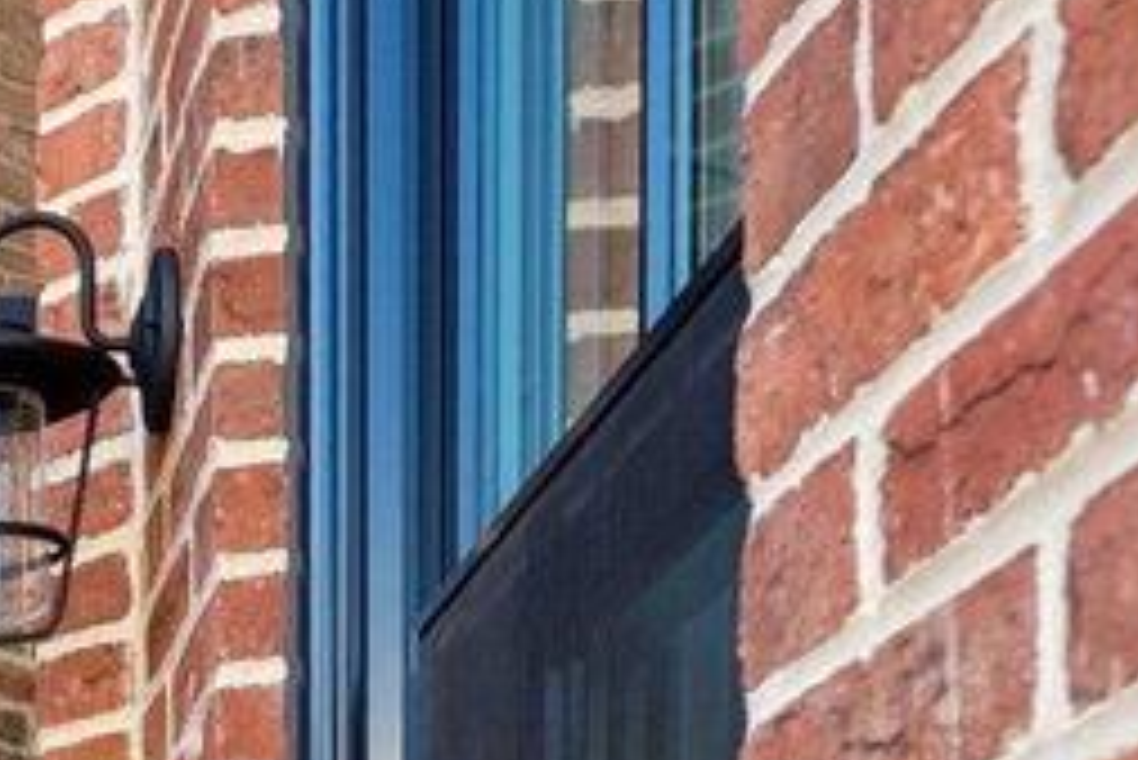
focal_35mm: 91
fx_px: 2878
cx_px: -963
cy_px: 1554
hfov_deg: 17.6
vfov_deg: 12.9
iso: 250
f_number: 4
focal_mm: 16
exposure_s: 1/160
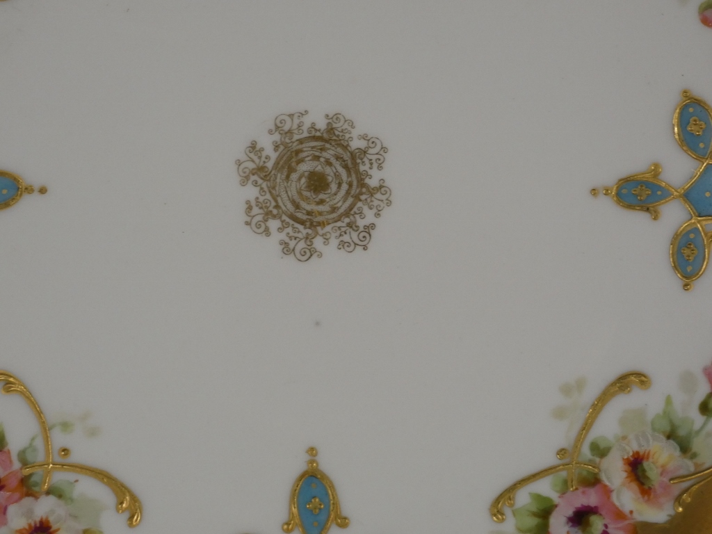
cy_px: 267
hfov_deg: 10.8
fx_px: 3764
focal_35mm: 183
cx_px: 356
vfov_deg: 8.1
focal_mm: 32.7
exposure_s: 1/125
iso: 400
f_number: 5.5
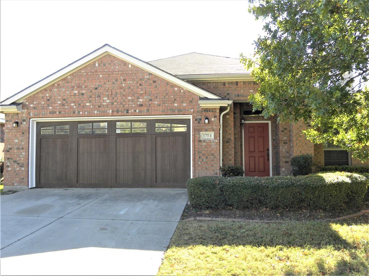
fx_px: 352
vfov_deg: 42.9
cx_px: 184
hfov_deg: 55.4
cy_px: 138
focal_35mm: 33
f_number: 3.5
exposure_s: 1/117
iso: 64
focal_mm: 5.9
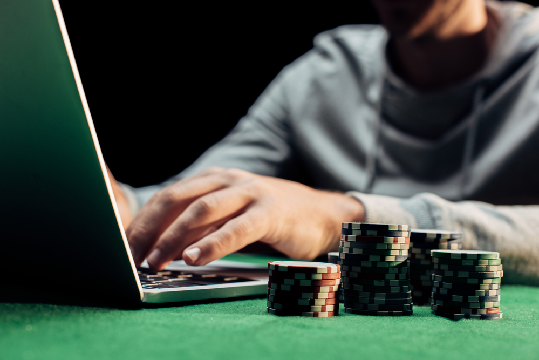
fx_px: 749
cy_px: 180
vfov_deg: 27.0
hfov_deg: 39.6
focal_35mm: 50
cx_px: 270
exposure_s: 1/200
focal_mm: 50
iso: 100
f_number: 5
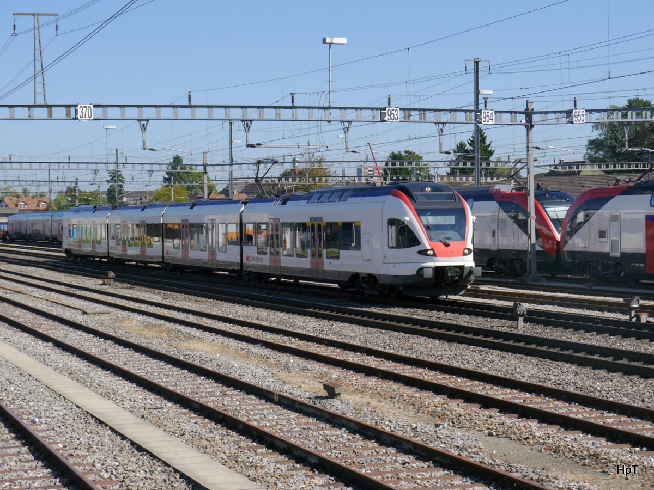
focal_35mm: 84
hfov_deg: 23.3
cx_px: 327
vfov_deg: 17.6
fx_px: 1587
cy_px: 245
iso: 160
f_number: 9
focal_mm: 42
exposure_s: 1/320
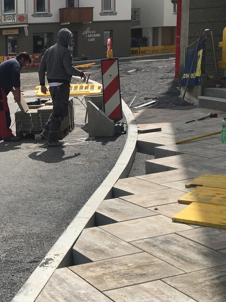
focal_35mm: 59
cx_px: -36
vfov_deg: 32.7
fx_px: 514
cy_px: 149
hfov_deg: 23.0
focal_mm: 4.15
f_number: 2.2
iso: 25
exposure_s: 1/2564
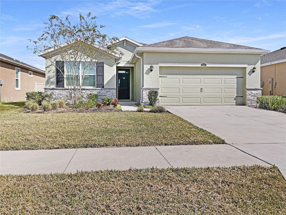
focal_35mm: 29
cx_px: 143
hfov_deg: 61.7
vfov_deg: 48.2
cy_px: 108
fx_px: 240
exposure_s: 1/5814
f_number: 1.8
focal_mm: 3
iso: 25
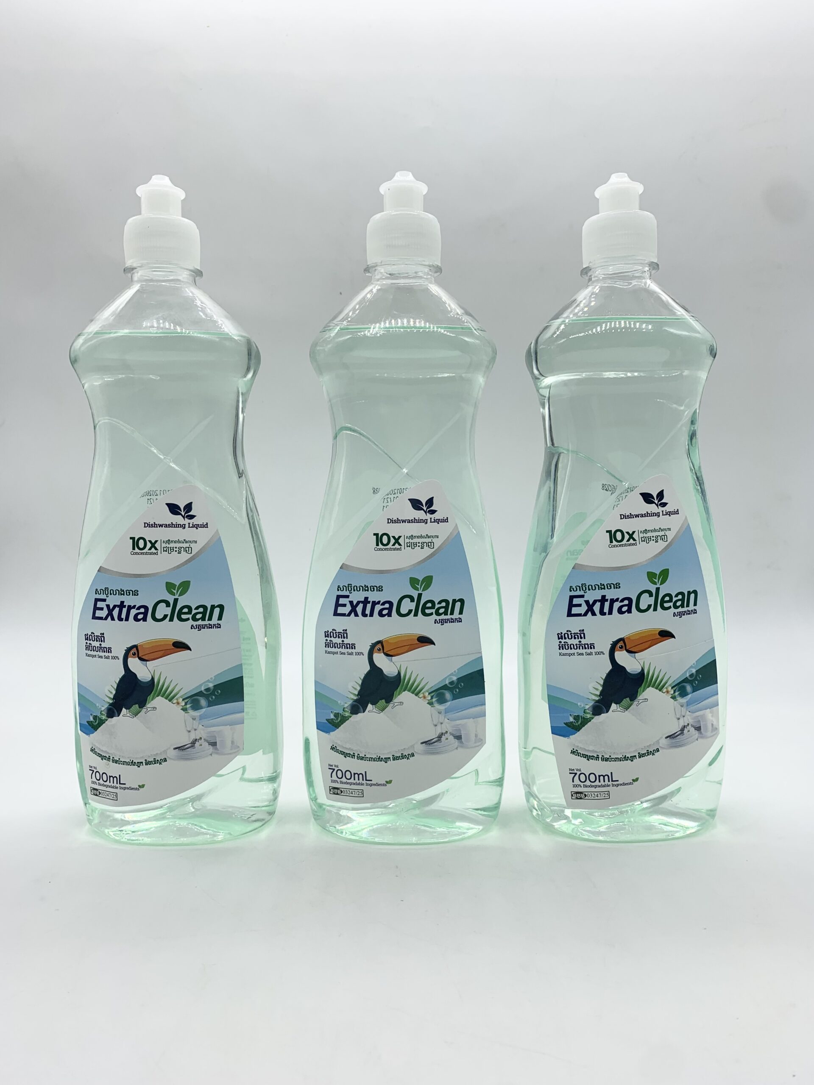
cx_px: 407
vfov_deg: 67.3
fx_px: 815
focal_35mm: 26
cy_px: 542
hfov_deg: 53.1
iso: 25
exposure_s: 1/789
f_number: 1.8
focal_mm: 4.25
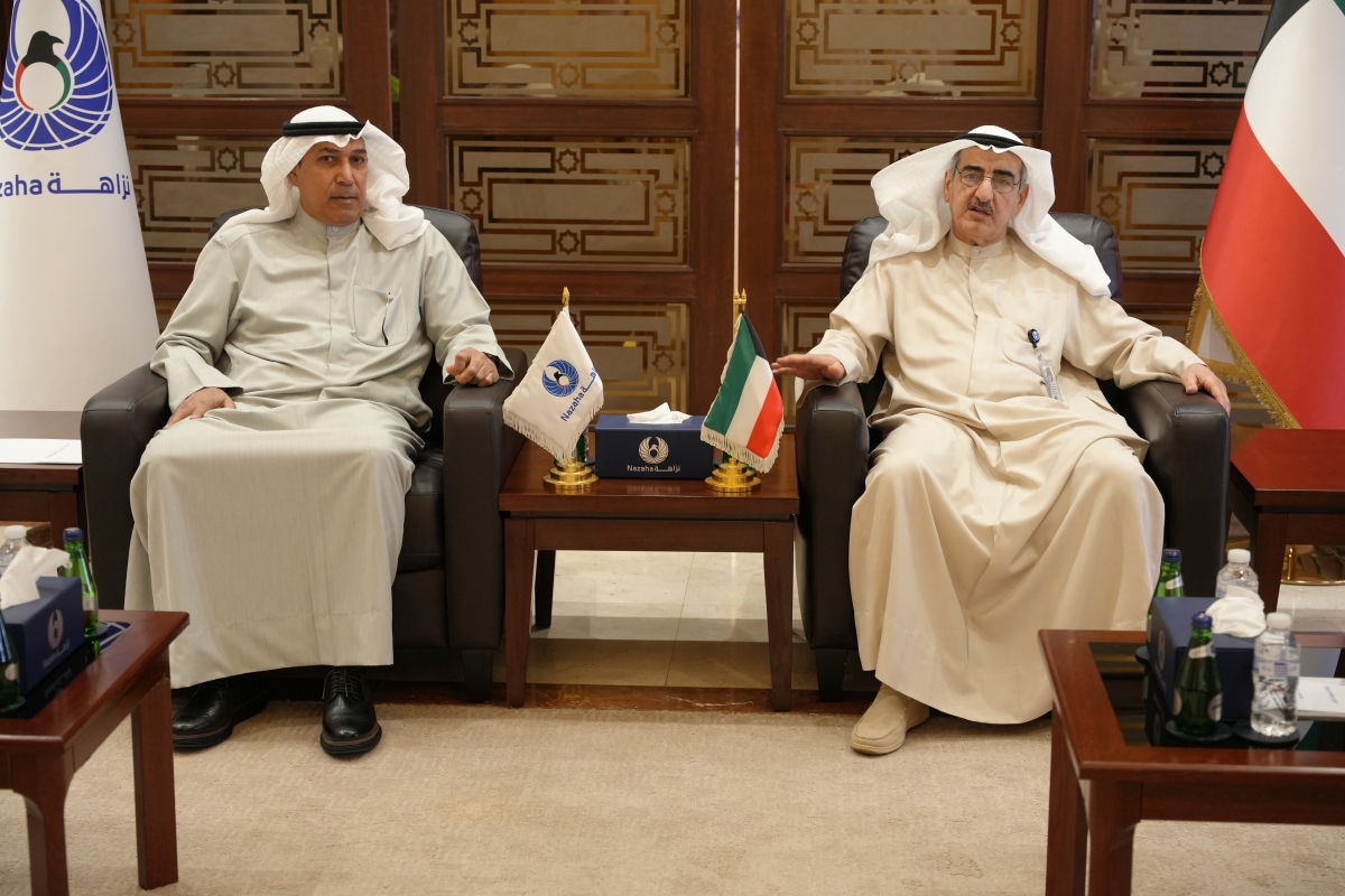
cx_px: 672
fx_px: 2043
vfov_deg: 24.7
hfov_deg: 36.4
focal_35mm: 55
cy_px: 448
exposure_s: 1/160
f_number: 4
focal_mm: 54.7
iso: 2000
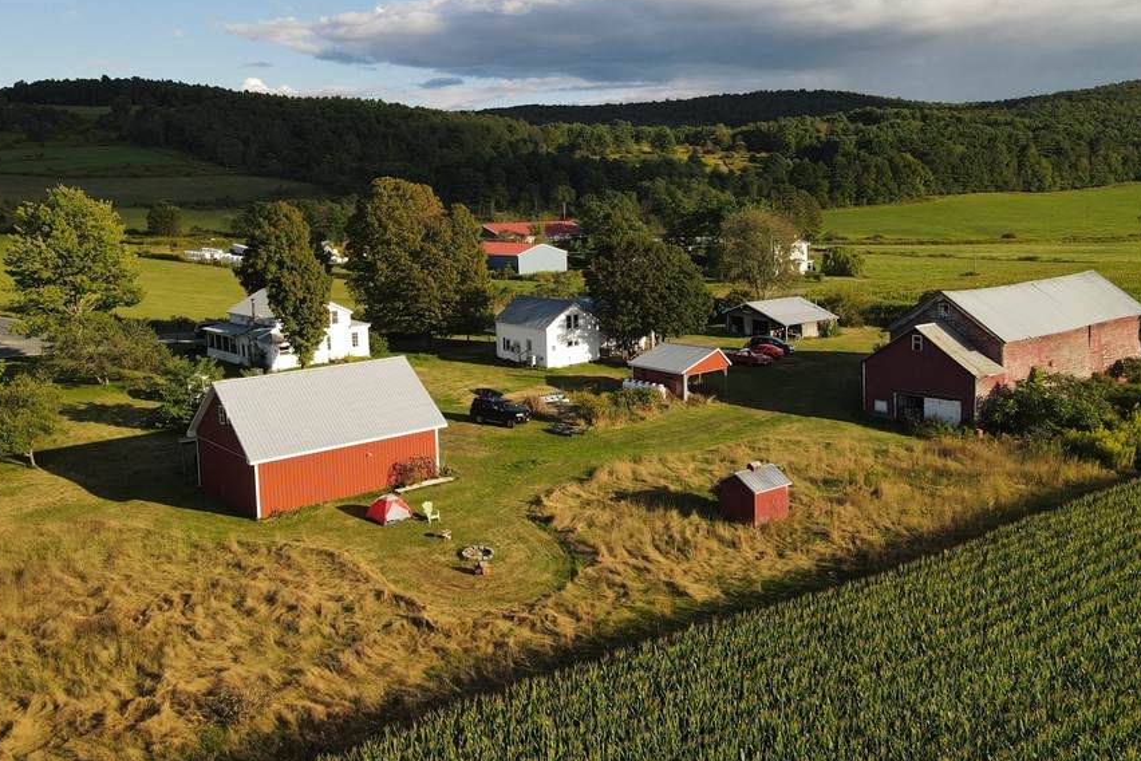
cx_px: 601
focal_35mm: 30
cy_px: 314
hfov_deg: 61.9
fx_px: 951
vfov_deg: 43.4
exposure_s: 1/500
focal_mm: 4.5
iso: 100
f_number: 2.8
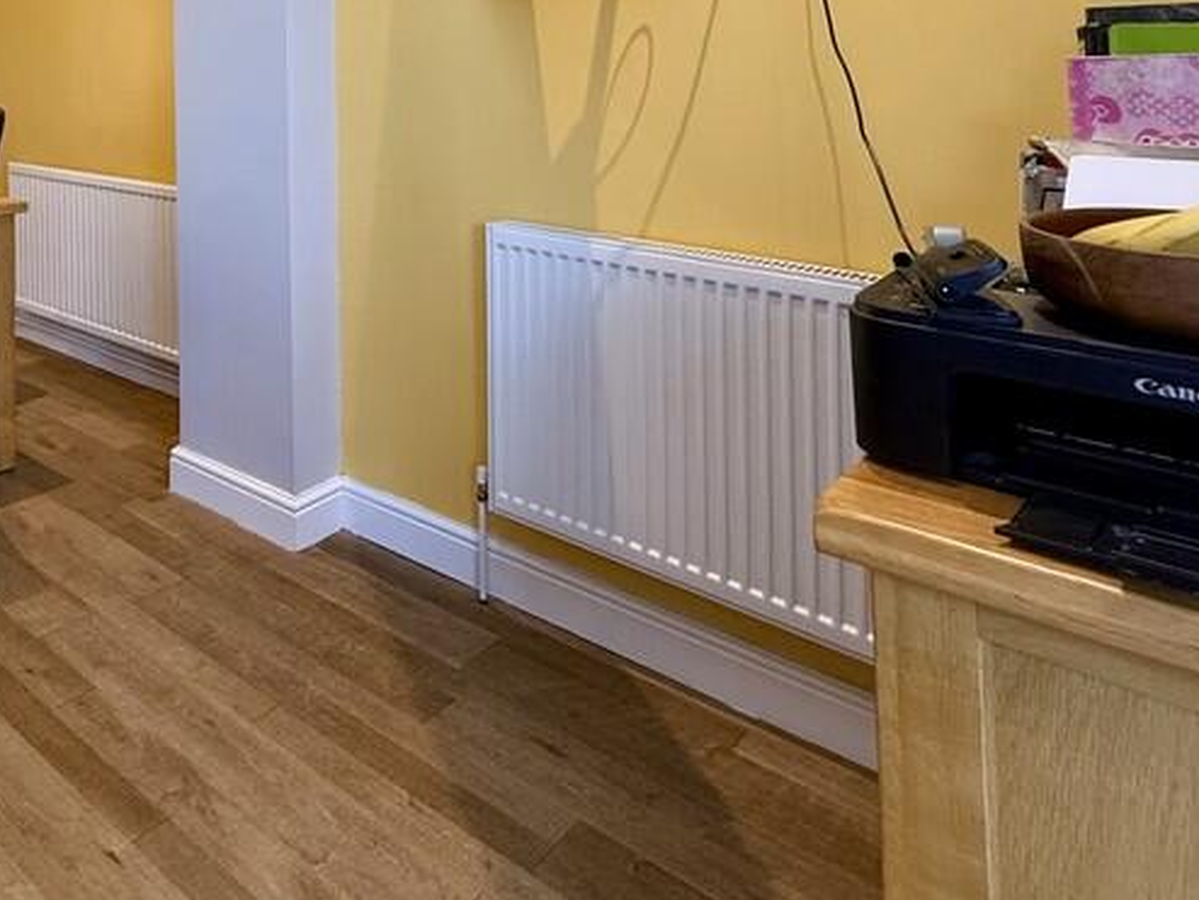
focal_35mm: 29
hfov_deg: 54.5
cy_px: 29
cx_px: 141
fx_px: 1005
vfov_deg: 42.6
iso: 160
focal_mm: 2.22
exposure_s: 1/100
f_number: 2.2
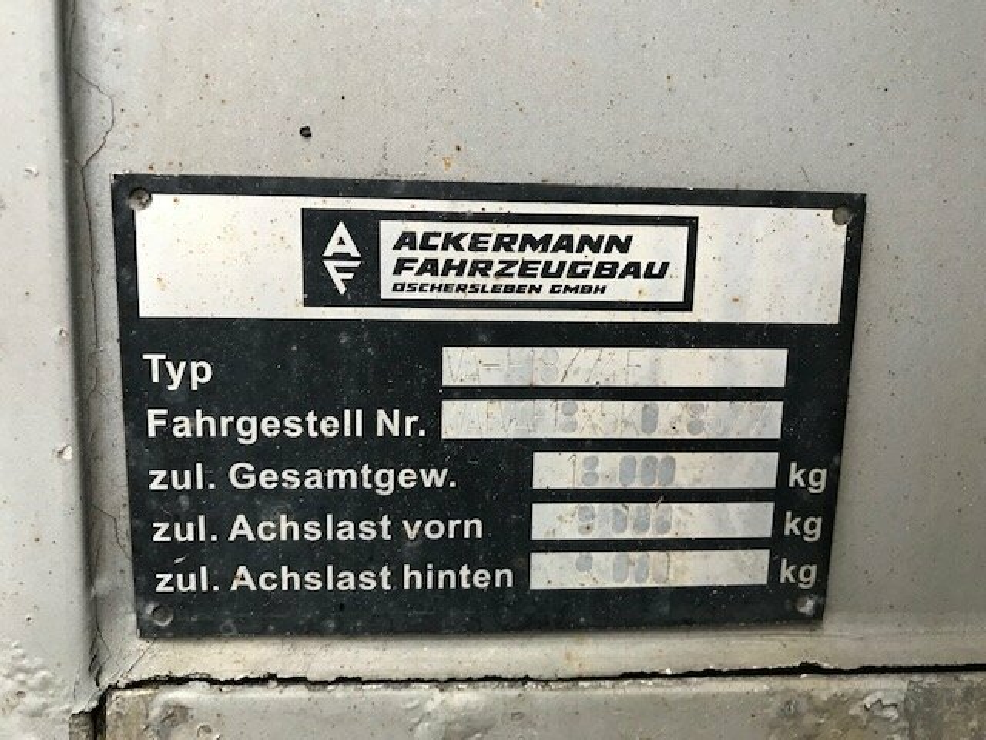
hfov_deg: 63.4
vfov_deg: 49.7
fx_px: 798
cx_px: 493
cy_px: 370
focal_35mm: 28
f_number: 1.8
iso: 20
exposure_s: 1/33
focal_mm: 3.99
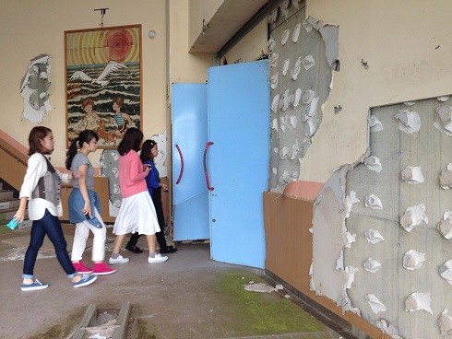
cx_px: 226
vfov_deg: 43.0
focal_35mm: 33
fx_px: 431
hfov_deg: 55.3
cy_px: 170
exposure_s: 1/60
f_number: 2.4
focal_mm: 4.12
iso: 50
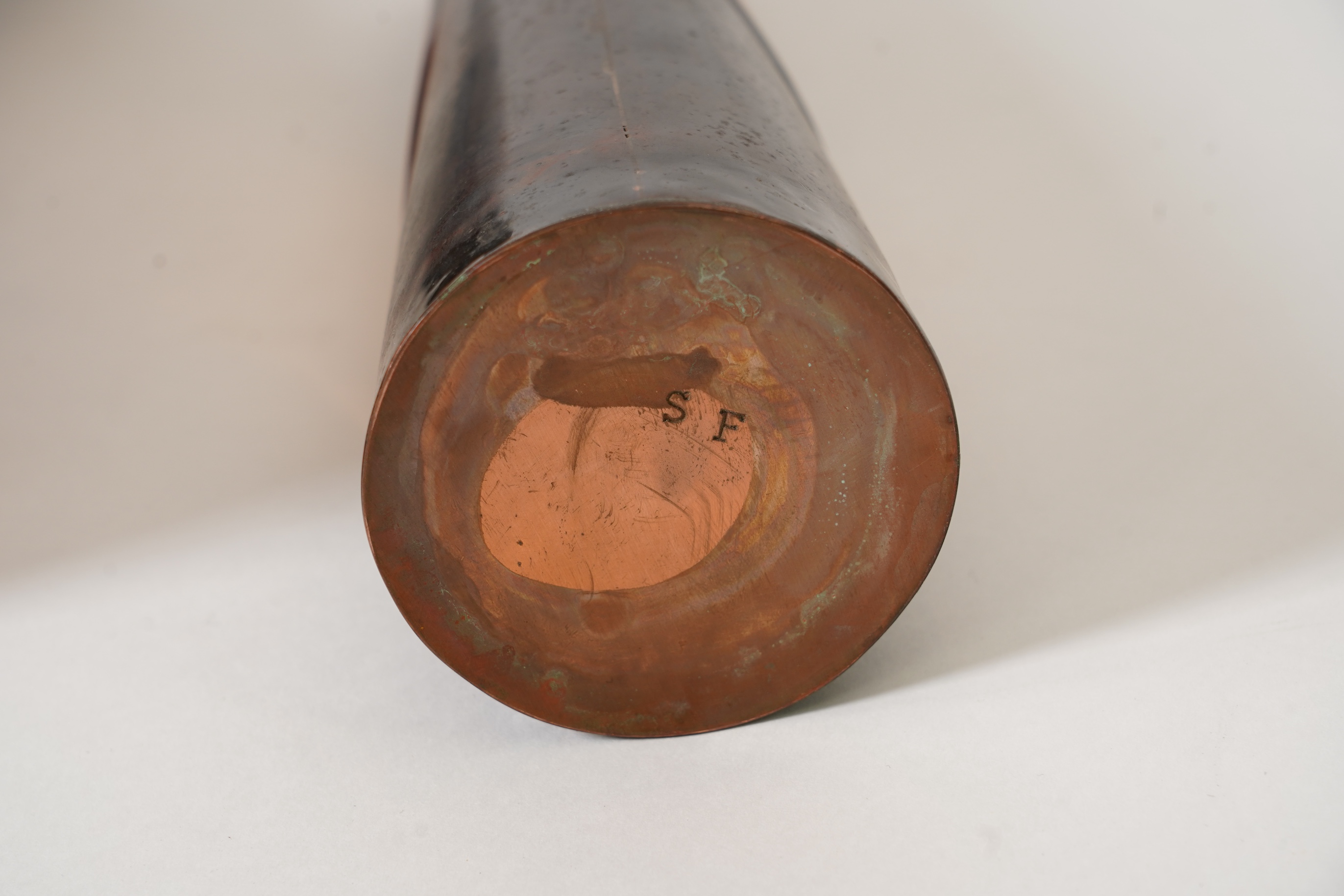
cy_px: 448
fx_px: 3584
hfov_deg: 21.2
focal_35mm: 96
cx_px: 672
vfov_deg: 14.3
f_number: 8
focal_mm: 96
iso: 500
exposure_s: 1/125
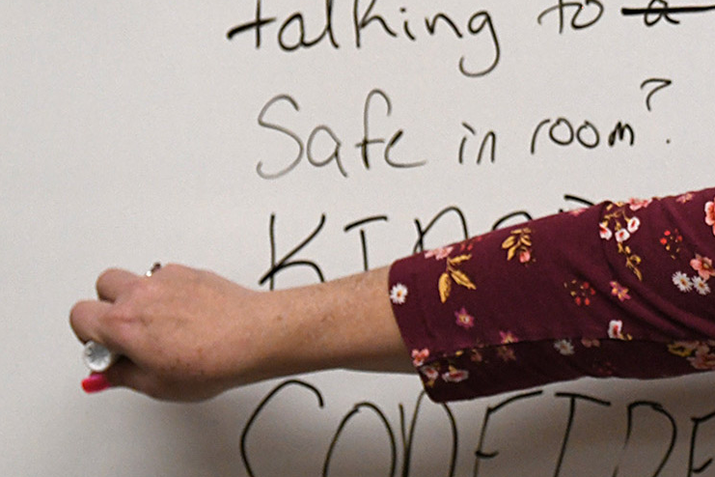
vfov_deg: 4.2
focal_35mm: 324
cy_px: -87
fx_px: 6434
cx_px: 810
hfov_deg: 6.3
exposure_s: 1/1000
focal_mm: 120
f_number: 4
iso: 2000
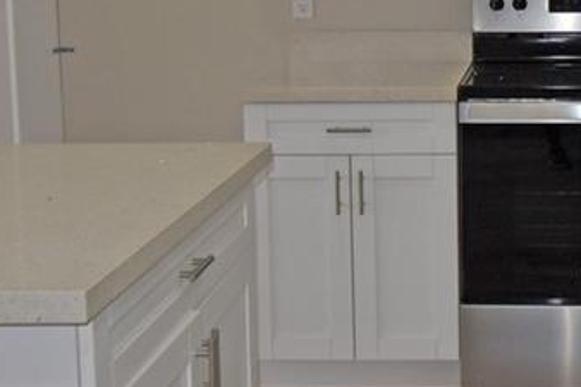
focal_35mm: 71
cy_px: 45
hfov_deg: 27.4
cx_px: 528
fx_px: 1145
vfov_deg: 18.9
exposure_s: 1/160
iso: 220
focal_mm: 10
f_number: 5.6
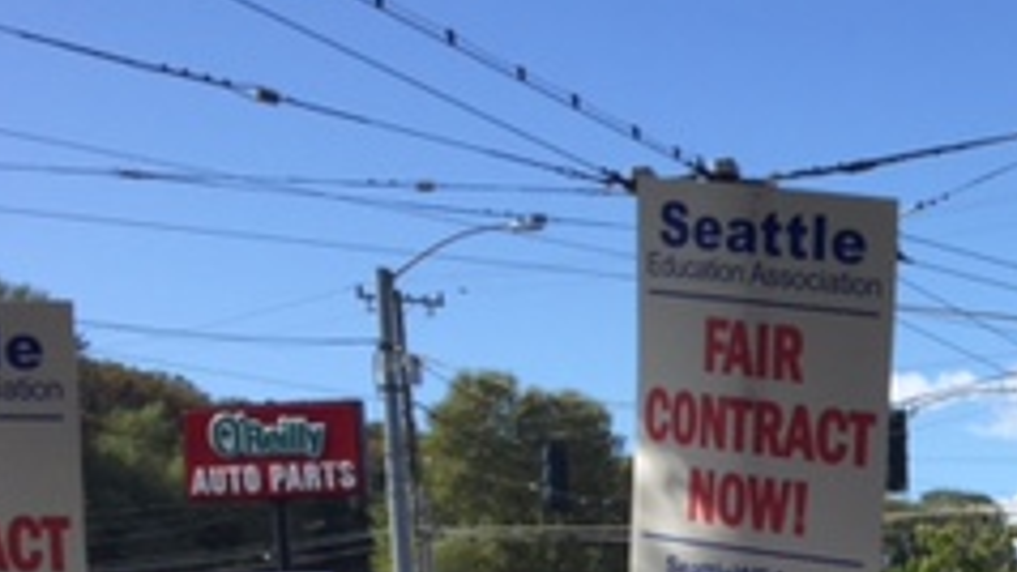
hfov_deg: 22.2
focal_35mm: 85
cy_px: 969
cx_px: 1350
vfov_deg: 13.1
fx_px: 2293
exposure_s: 1/1582
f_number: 2.2
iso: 32
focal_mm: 4.15
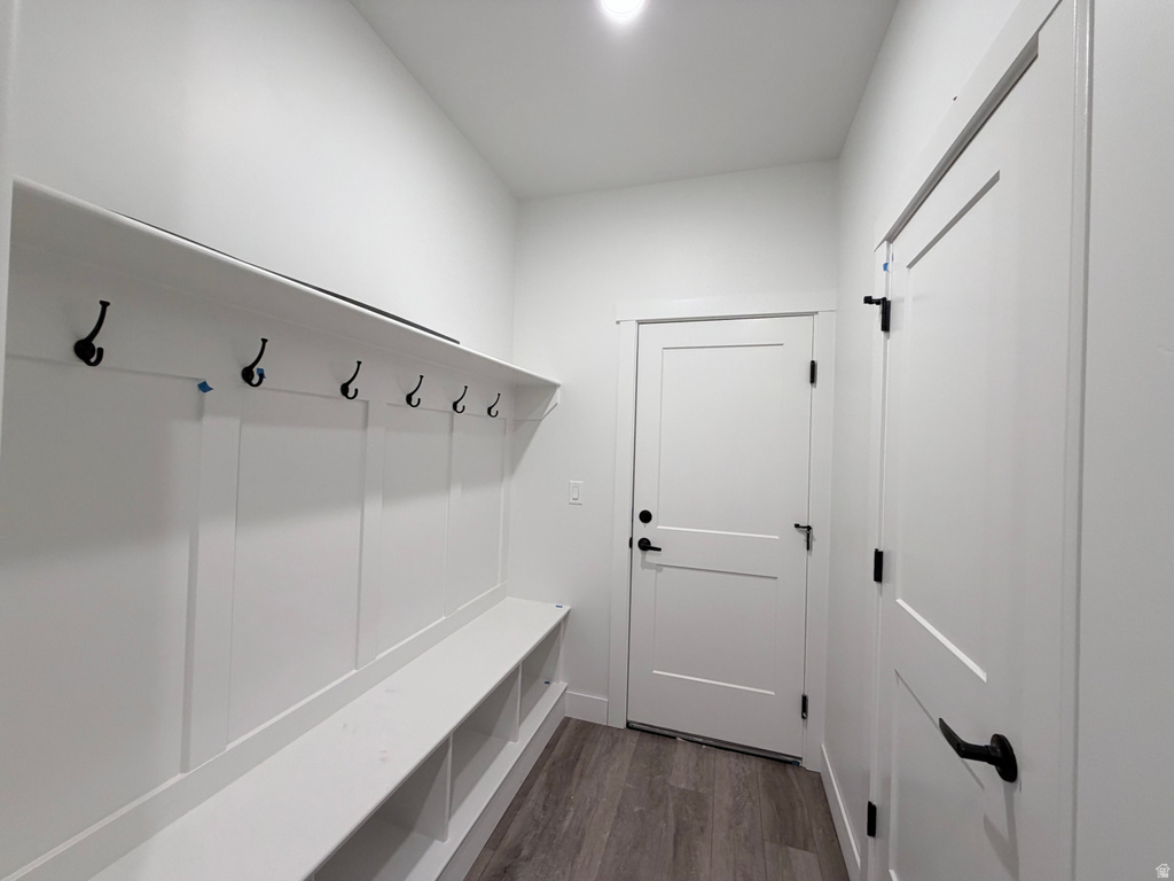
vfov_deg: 85.7
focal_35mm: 14
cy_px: 440
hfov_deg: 102.1
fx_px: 475
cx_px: 587
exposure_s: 1/120
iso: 250
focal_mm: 2.22
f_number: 2.2
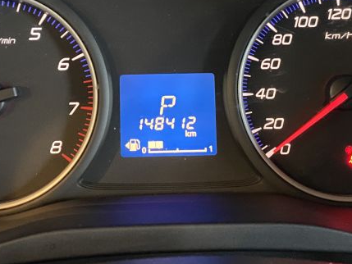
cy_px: 55
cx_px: 158
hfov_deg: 31.2
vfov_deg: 23.3
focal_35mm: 62
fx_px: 631
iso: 640
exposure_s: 1/25
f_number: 1.8
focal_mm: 4.25
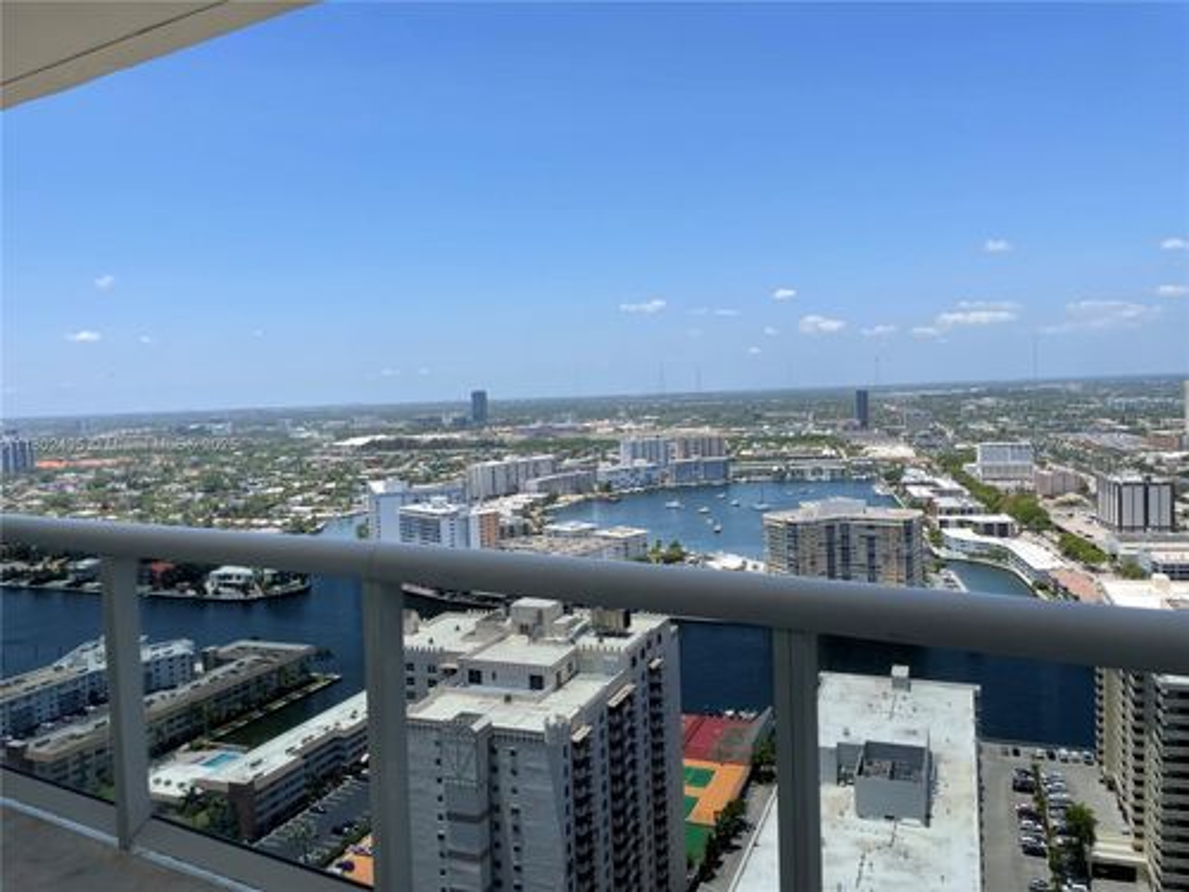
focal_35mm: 26
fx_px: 893
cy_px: 446
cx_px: 594
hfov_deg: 67.3
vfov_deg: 53.1
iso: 32
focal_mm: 4.2
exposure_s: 1/3205
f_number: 1.6
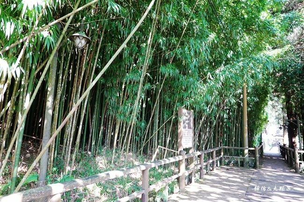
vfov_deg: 53.1
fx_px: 203
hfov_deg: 73.8
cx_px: 152
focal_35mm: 24
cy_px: 101
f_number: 2.8
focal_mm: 9
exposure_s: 1/30
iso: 160
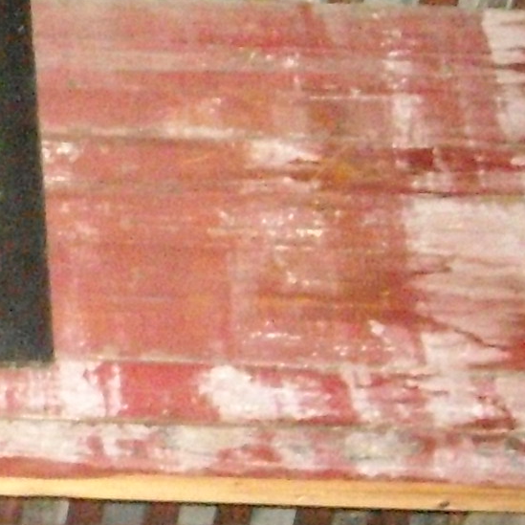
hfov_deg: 10.8
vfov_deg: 12.0
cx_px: -567
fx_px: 2505
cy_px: 260
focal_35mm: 146
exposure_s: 1/60
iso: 1600
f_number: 2.8
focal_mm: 5.7
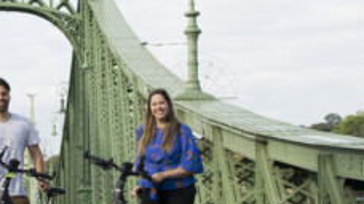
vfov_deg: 8.8
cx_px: -6
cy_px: 45
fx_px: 1325
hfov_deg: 15.3
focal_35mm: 137
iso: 200
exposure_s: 1/400
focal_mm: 35
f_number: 5
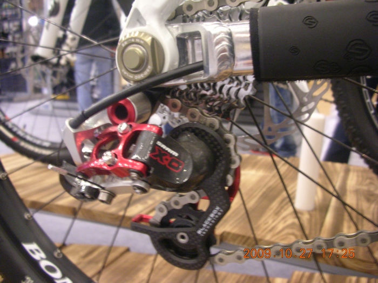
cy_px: 142
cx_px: 189
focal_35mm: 35
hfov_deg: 52.6
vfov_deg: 40.7
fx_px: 382
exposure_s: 1/4.1
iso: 200
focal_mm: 5.8
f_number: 3
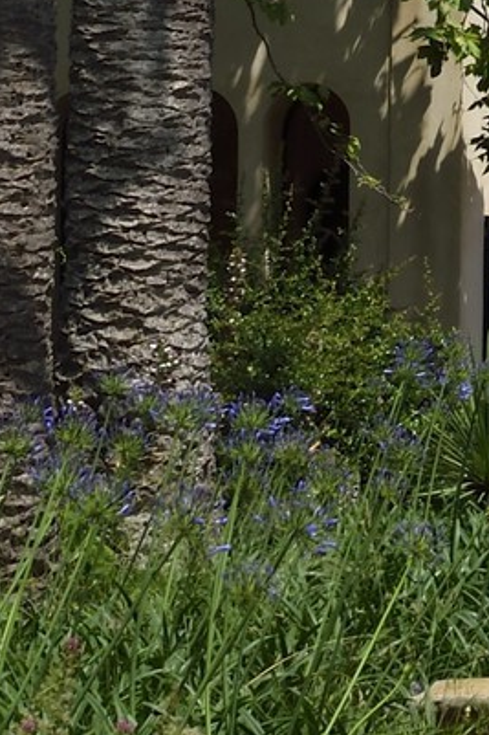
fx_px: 8544
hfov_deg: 3.2
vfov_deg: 4.8
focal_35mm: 419
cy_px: -932
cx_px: 1242
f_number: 13
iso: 200
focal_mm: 70
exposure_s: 1/250
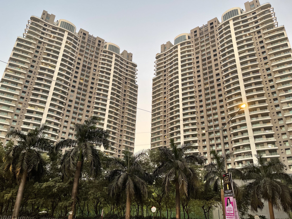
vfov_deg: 53.1
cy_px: 110
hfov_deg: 67.3
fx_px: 219
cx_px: 146
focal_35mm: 26
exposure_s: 1/100
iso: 80
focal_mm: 5.1
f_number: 1.6
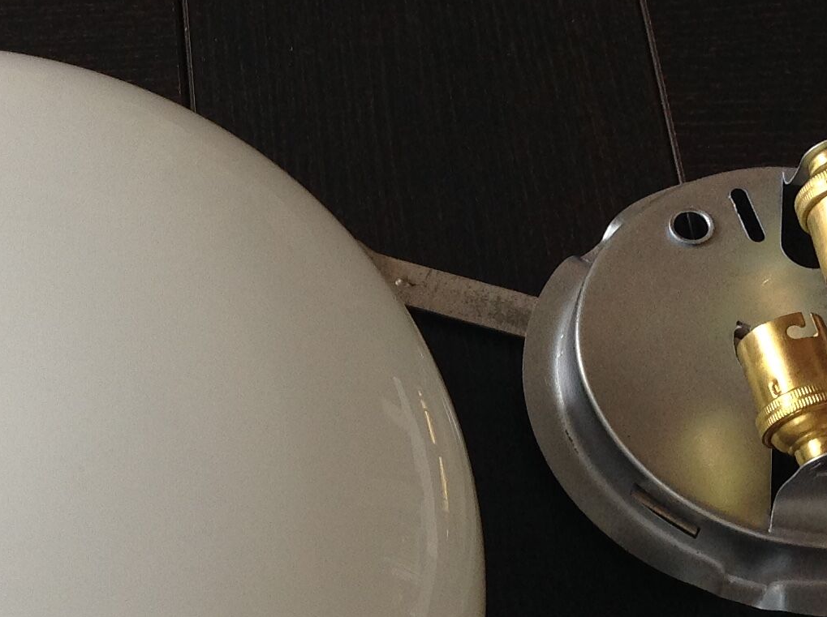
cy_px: 542
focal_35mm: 89
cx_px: 177
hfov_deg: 21.8
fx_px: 2123
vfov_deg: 16.4
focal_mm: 4.28
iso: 100
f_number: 2.4
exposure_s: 1/120
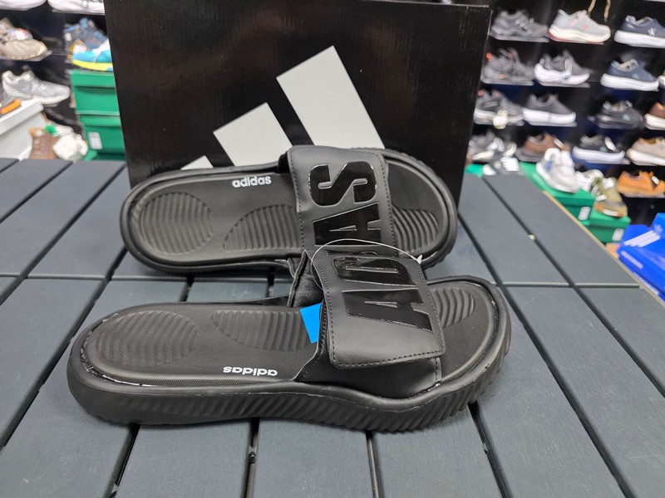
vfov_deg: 58.9
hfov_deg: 73.9
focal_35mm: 23
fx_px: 442
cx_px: 332
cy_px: 249
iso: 500
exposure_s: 1/100
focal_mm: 6.3
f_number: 1.7
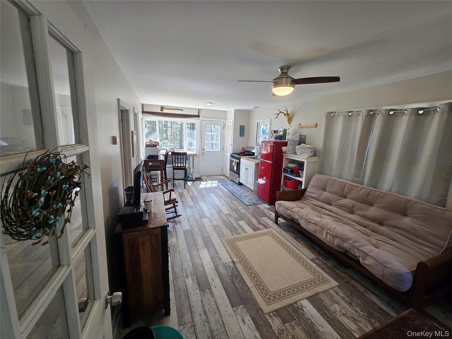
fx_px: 170
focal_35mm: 13
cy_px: 170
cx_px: 226
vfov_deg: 89.9
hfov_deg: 106.2
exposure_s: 1/60
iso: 125
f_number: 2.2
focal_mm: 2.2
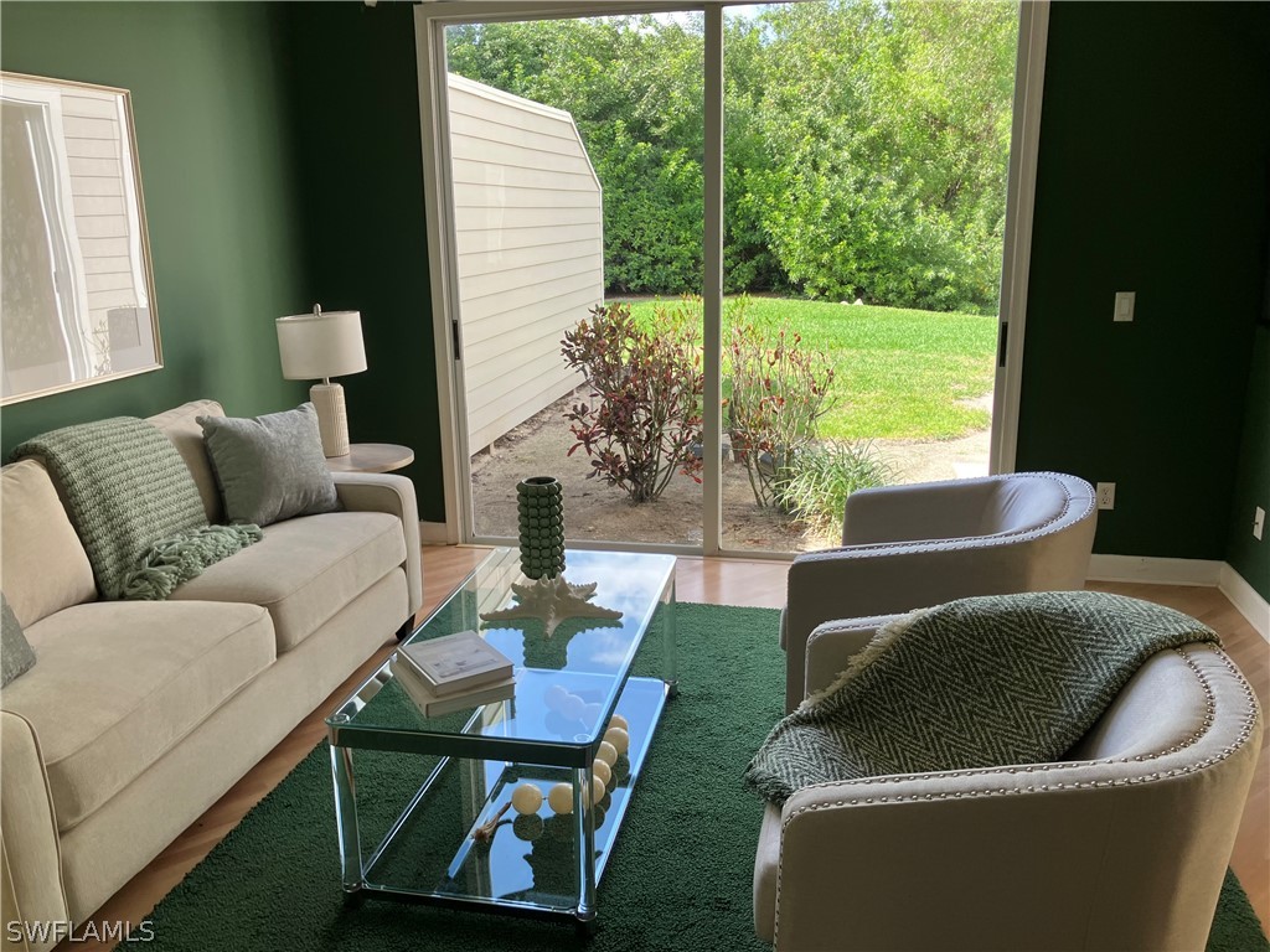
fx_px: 1027
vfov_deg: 49.7
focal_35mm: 28
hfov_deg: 63.4
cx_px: 635
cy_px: 476
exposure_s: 1/120
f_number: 1.8
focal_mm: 3.99
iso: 25
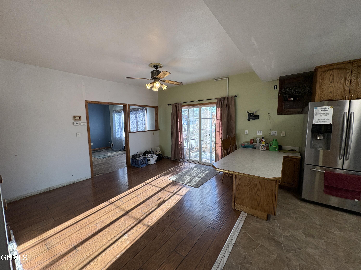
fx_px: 146
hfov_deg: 102.1
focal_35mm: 14
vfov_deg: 85.7
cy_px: 135
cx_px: 180
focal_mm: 2.22
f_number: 2.2
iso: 64
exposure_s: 1/156
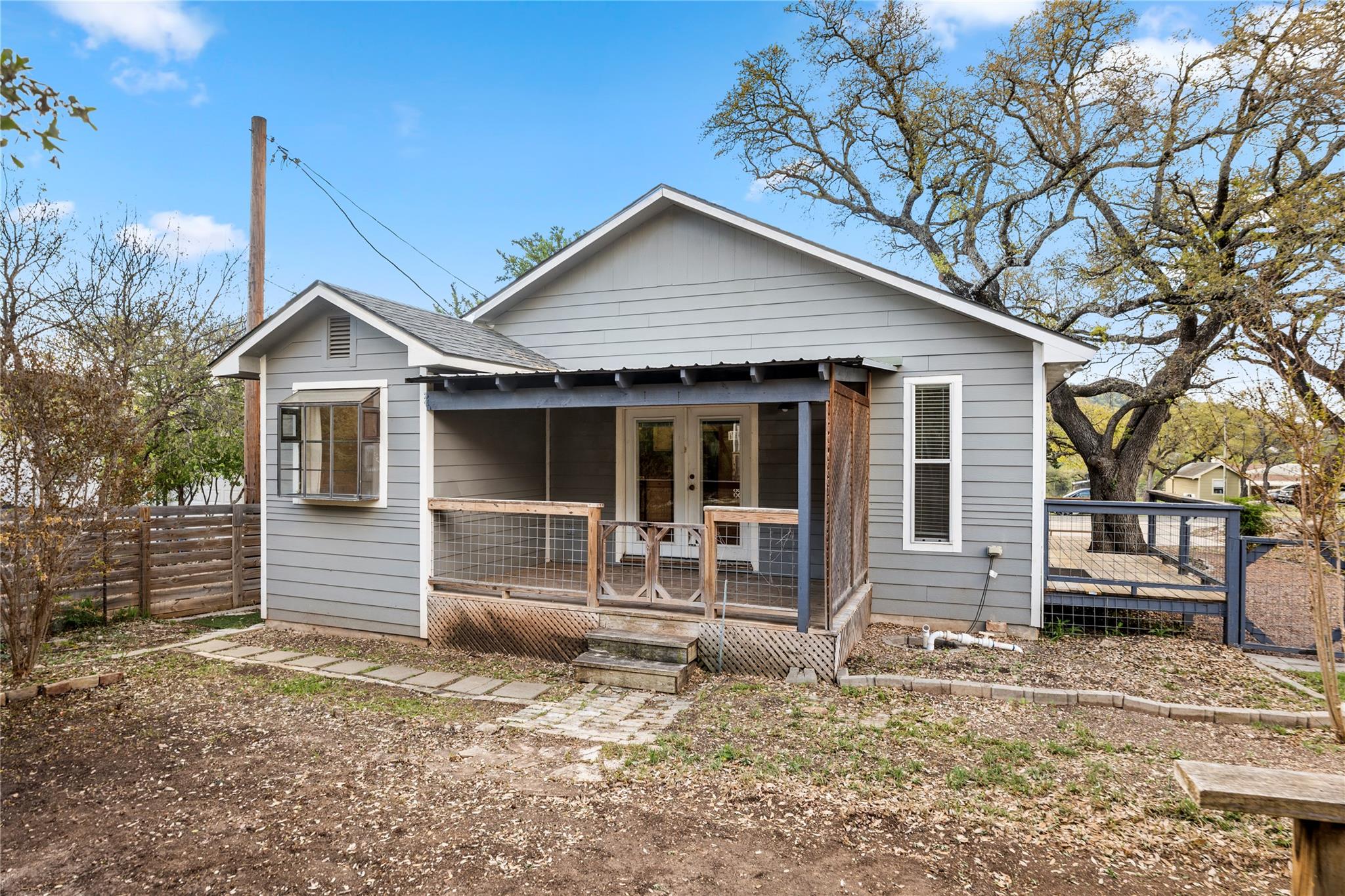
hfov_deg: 86.9
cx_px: 672
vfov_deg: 64.5
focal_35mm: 19
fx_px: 710
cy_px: 448
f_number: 8
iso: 250
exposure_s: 1/40
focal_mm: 19
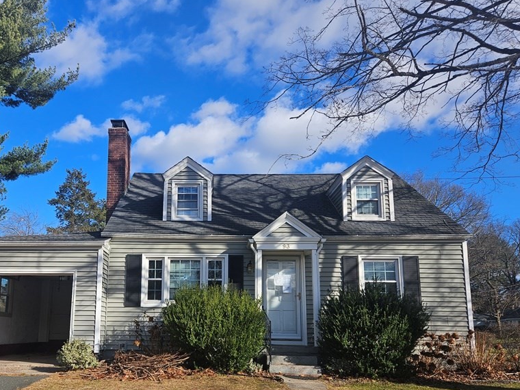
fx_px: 466
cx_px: 203
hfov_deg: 57.8
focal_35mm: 31
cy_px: 259
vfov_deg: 44.8
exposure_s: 1/1358
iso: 25
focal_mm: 5.4
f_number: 1.8
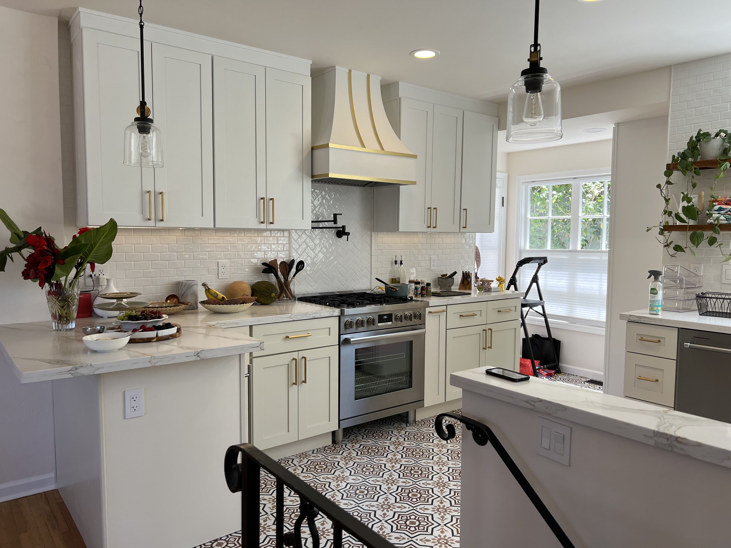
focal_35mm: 26
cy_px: 274
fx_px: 549
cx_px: 366
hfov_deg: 67.3
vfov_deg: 53.1
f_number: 1.5
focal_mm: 5.7
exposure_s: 1/310
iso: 50
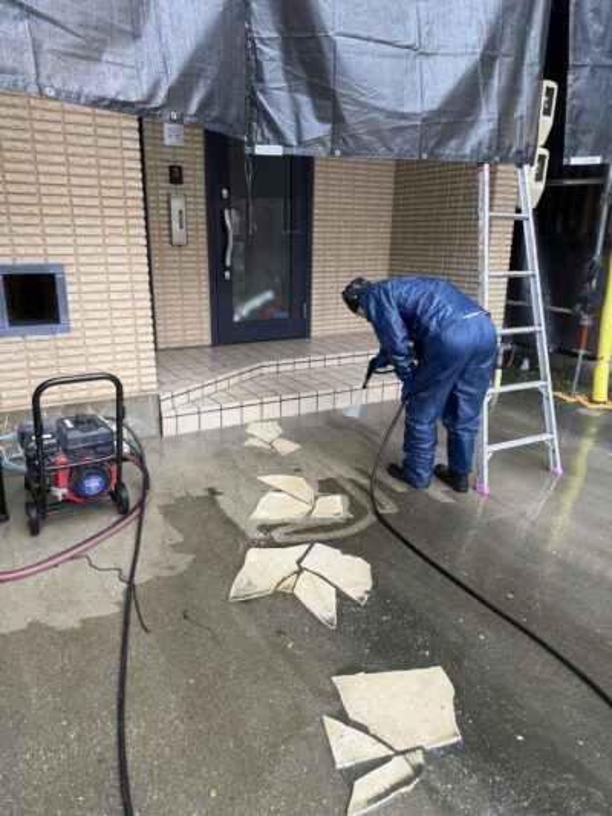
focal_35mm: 24
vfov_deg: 71.6
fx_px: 566
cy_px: 408
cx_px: 306
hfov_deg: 56.8
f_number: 1.78
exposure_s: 1/124
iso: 50
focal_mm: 6.76
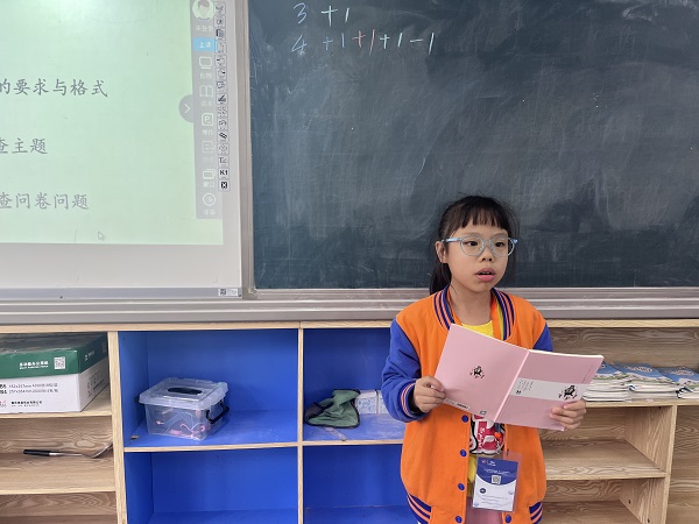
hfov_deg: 67.3
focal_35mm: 26
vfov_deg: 53.1
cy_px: 262
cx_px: 350
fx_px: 525
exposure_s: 1/60
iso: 80
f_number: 1.6
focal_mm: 5.1
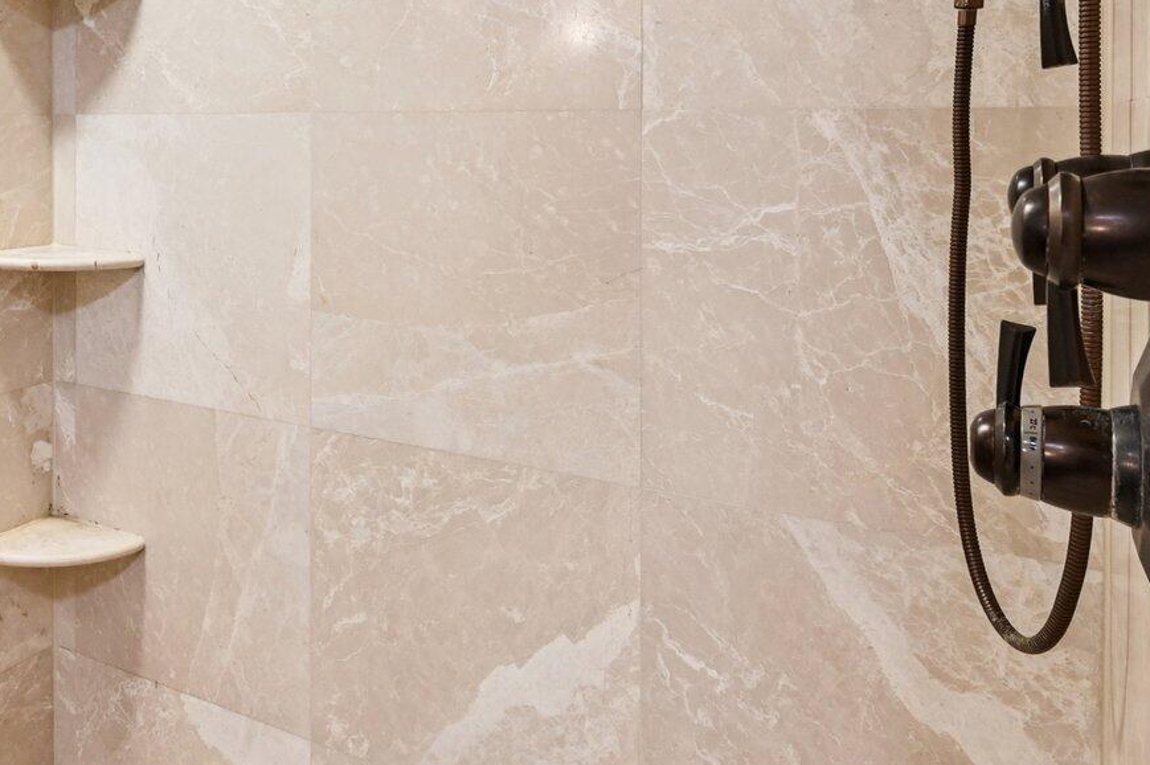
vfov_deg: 38.5
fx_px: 1053
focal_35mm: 33
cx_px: 167
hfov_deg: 52.0
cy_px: 161
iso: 400
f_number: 8
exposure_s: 1/15
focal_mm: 14
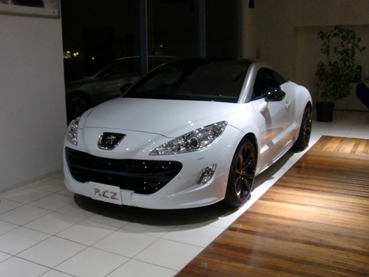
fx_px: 405
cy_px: 138
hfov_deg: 49.0
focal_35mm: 38
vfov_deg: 37.7
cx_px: 184
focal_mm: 6.66
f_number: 3.9
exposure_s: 1/15
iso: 400
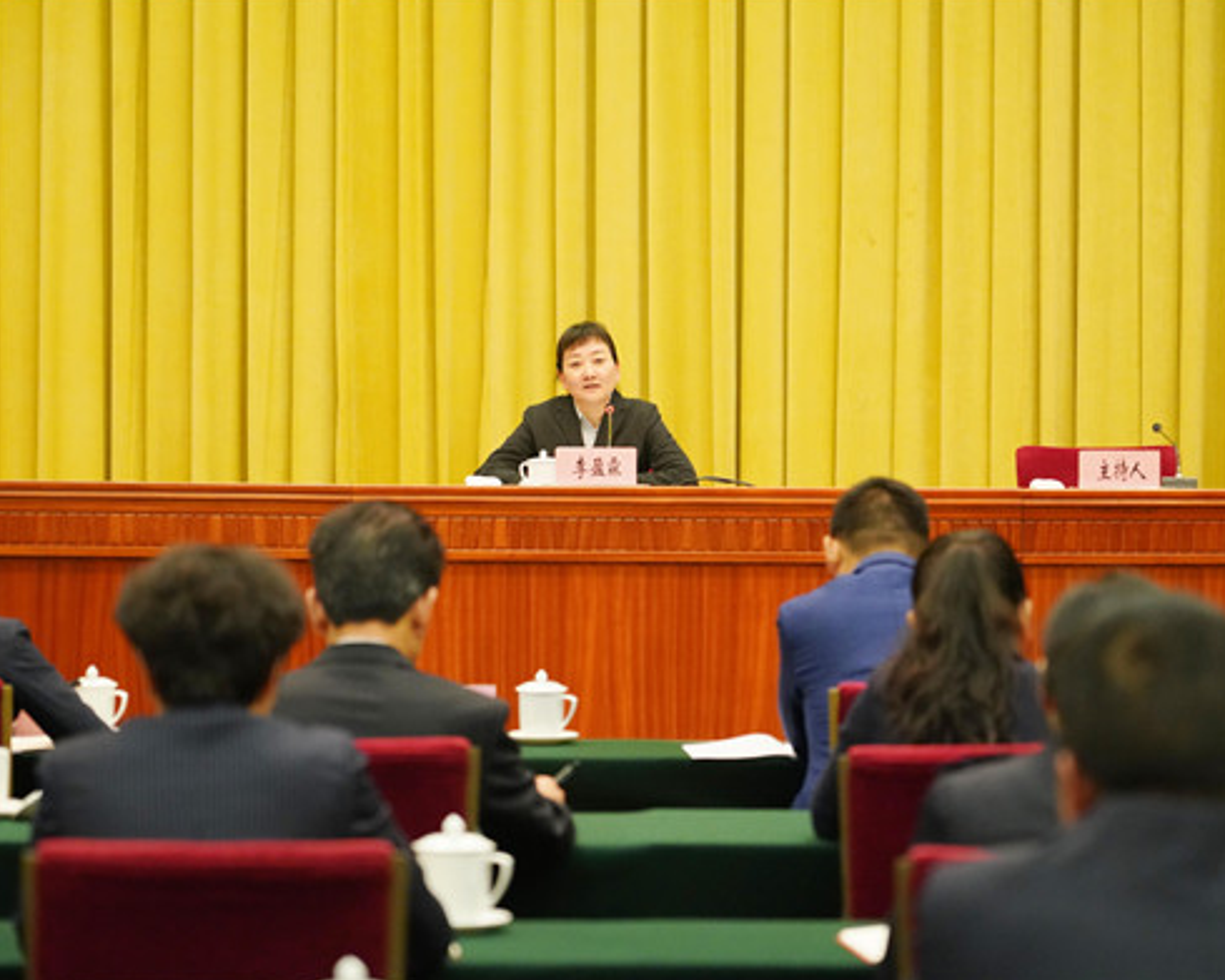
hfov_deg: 15.9
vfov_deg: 12.7
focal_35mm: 121
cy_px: 489
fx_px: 4386
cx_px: 606
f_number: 4
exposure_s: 1/125
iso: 6400
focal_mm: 105
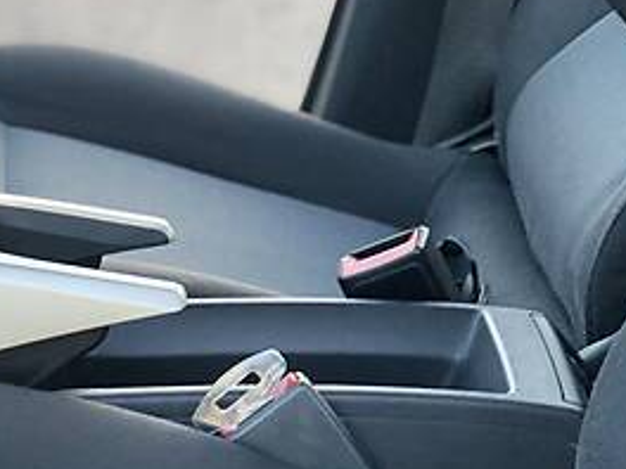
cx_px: -138
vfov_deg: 8.5
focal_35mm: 173
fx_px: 3129
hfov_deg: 11.2
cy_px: 528
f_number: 2.8
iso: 100
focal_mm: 6.6
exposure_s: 1/33
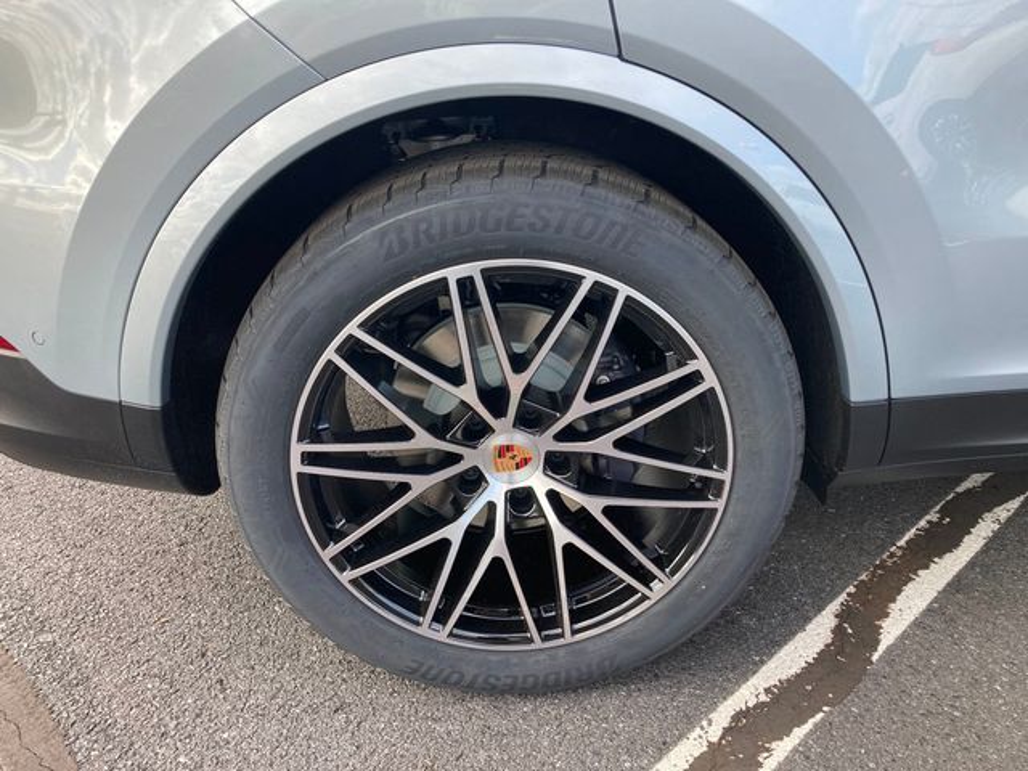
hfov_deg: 63.4
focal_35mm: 28
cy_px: 386
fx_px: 832
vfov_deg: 49.7
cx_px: 514
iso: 20
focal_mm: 3.99
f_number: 1.8
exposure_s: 1/144
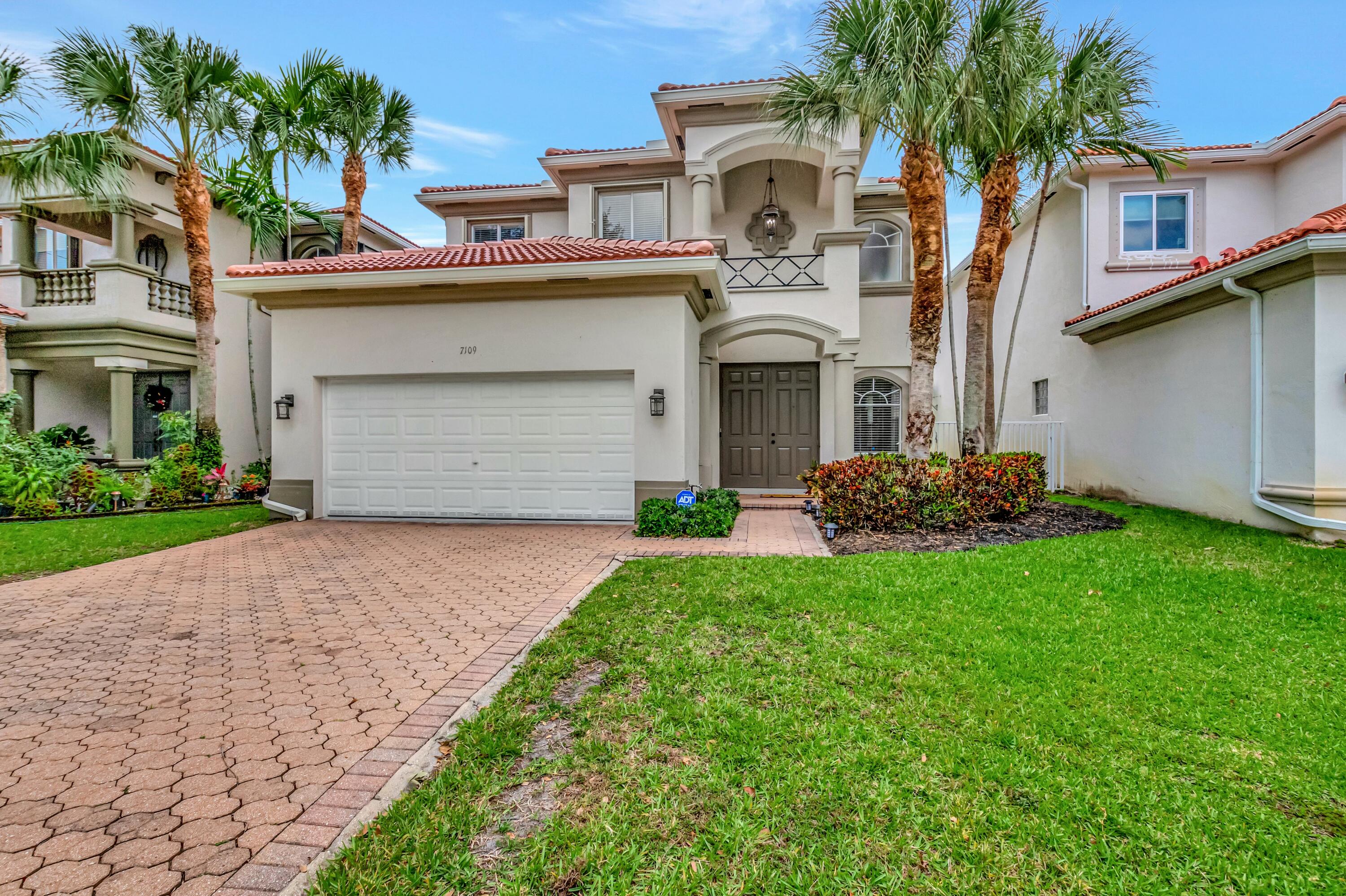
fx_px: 561
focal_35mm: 15
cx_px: 673
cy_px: 448
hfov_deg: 100.4
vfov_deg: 77.3
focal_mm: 10
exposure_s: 1/1250
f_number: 8
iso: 640
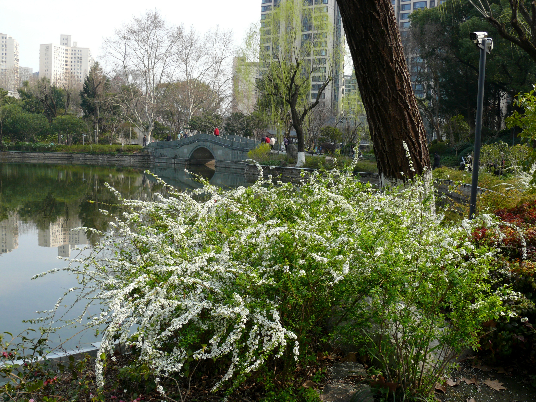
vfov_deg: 40.7
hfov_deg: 52.6
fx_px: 542
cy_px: 201
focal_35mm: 35
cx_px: 268
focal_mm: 7.4
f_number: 5
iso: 100
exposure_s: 1/200
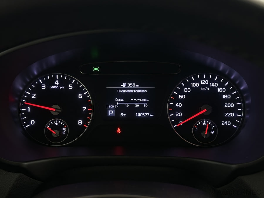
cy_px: 99
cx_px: 132
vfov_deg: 30.3
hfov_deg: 39.7
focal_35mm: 48
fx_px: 366
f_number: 1.78
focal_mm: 6.86
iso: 200
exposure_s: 1/33
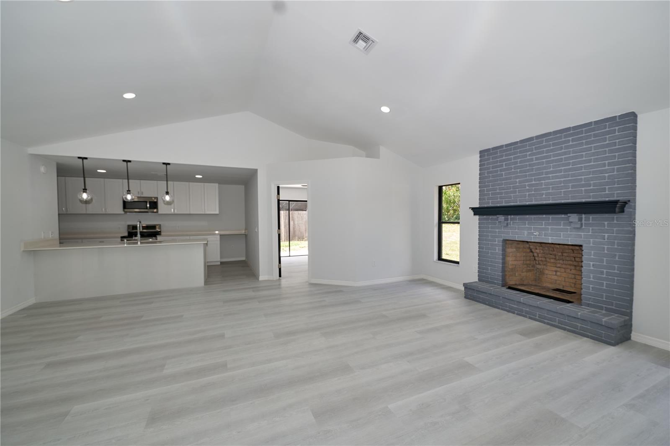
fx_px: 260
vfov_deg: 81.2
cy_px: 223
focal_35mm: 14
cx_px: 335
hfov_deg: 104.3
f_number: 4
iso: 100
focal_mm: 14
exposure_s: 1/200
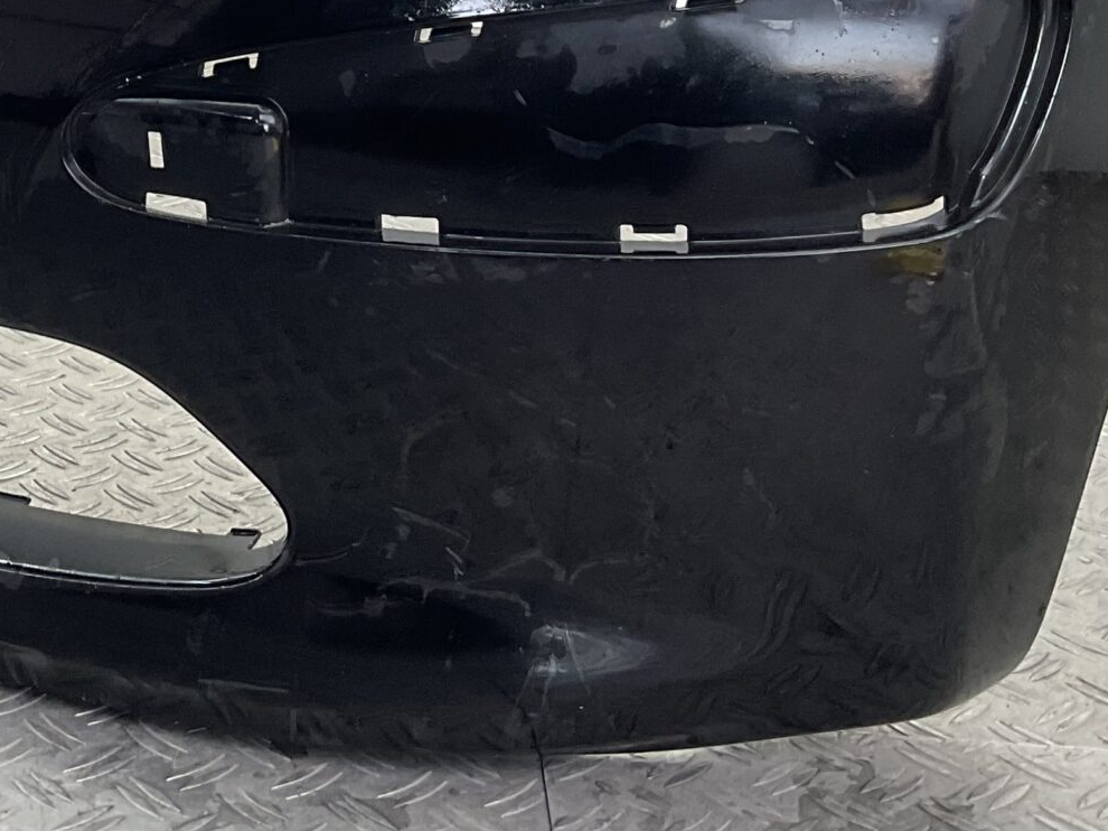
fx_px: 2400
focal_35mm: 75
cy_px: -189
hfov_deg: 25.0
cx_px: 48
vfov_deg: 18.5
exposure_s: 1/120
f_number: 1.8
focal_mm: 3
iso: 25
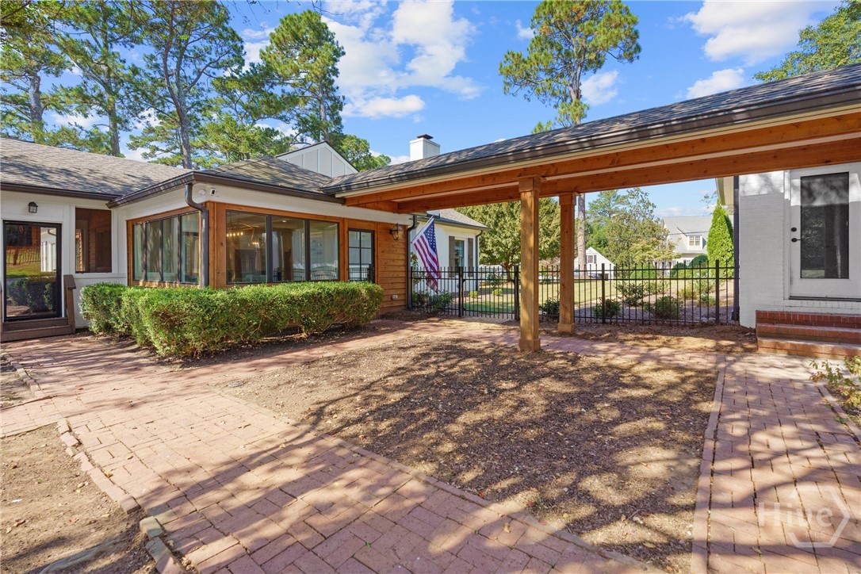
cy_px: 287
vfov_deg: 73.7
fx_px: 383
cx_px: 430
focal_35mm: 16
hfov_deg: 96.7
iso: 1250
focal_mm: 16
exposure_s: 1/500
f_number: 5.6
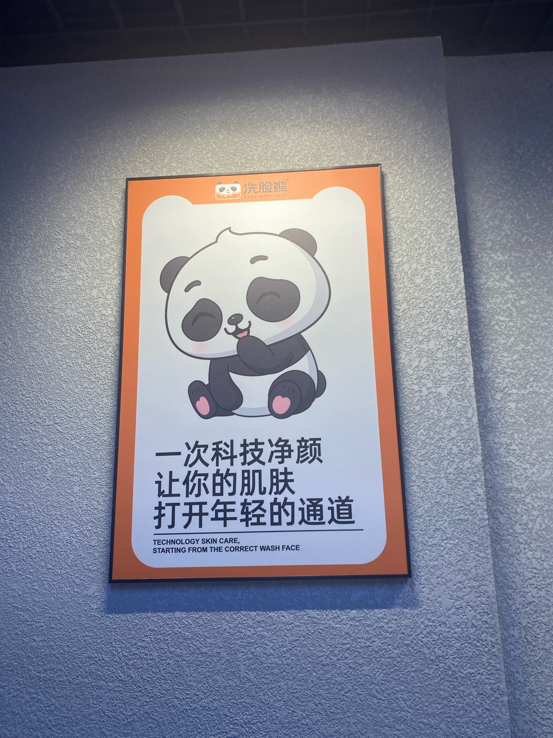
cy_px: 369
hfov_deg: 53.1
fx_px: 554
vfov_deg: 67.3
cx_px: 276
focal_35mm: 26
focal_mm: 4.25
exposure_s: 1/163
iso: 32
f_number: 1.8
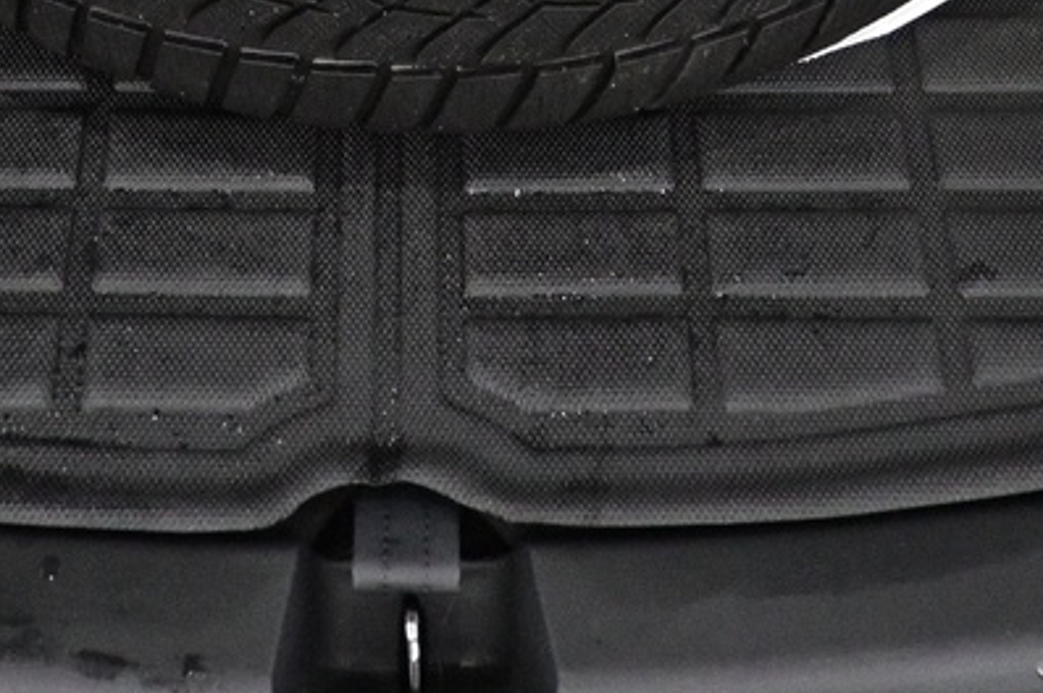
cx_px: 420
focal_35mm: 98
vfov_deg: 12.4
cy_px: -675
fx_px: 2837
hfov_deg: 20.8
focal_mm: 16
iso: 4000
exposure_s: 1/80
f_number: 3.5
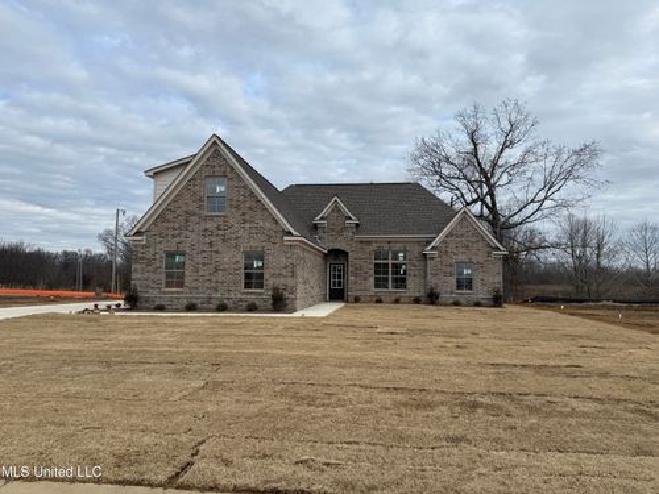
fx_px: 457
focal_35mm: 24
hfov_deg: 71.6
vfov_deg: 56.8
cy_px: 247
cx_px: 330
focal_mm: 6.76
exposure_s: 1/4167
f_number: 1.78
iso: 80
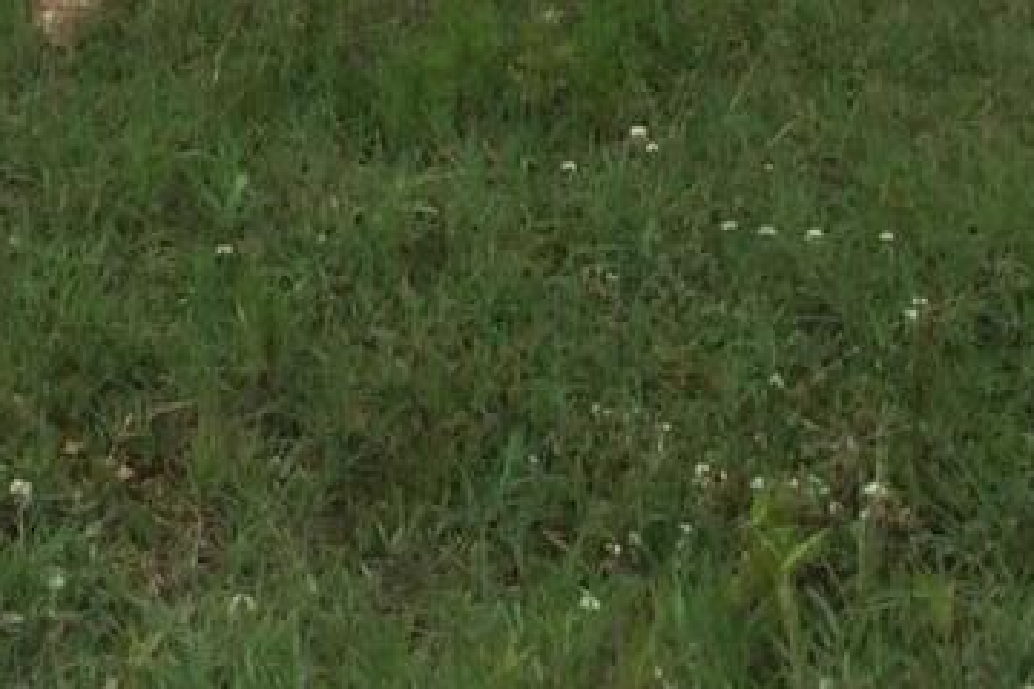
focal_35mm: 179
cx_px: -238
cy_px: -1131
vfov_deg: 7.1
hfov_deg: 11.2
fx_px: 5141
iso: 25
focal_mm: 3.3
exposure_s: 1/1733
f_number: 2.4
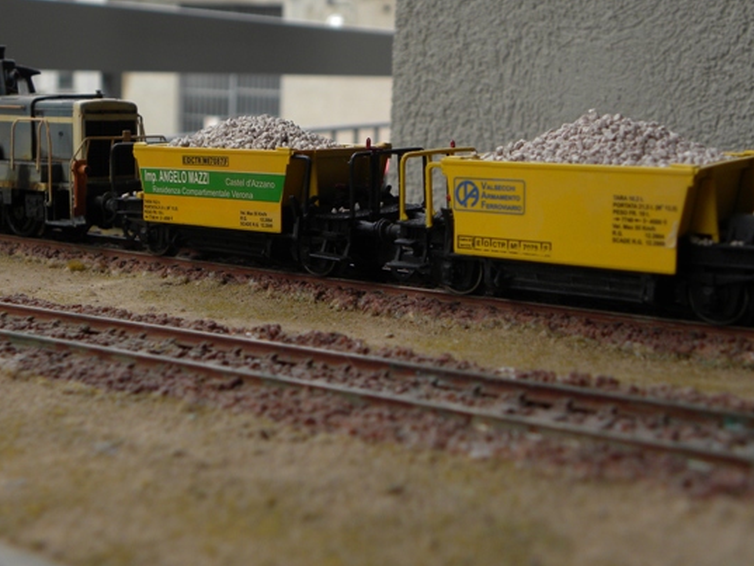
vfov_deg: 26.5
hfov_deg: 34.9
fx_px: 1198
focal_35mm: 55
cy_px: 232
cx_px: 330
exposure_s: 1/104
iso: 64
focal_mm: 7.3
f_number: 3.2
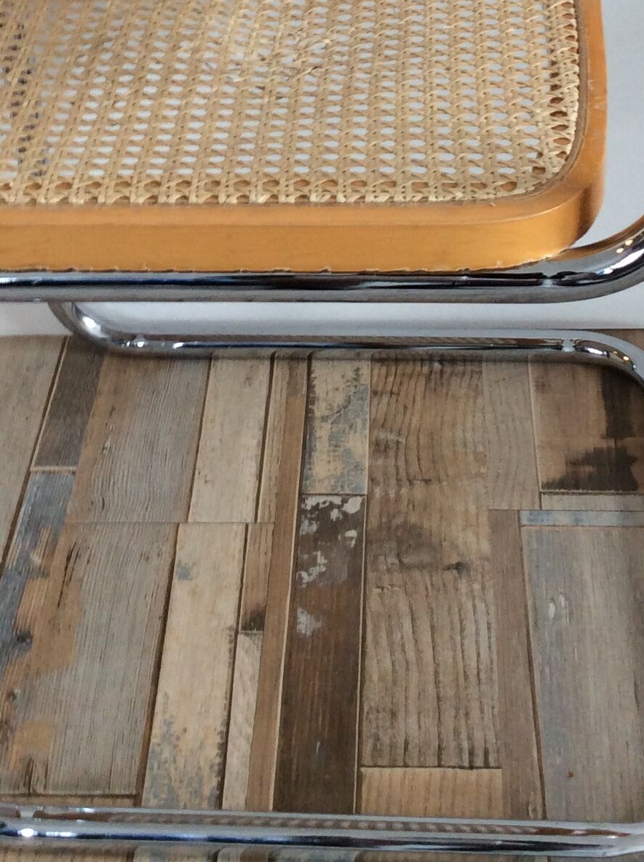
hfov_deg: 21.0
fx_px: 1741
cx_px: 308
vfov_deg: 26.8
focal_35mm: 70
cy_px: 69
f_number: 2.4
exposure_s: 1/25
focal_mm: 3.3
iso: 50
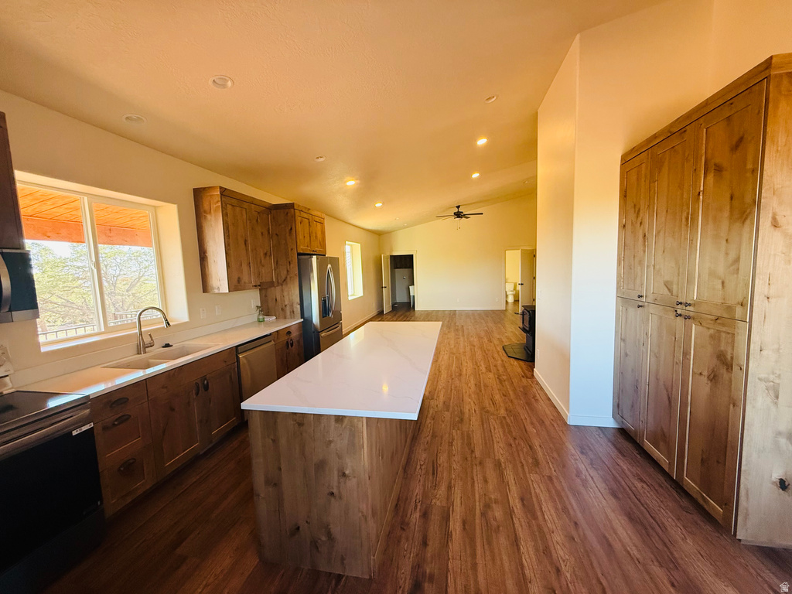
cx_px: 396
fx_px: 320
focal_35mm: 14
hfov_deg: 102.1
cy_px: 297
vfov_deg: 85.7
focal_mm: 2.22
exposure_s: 1/120
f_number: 2.2
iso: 400
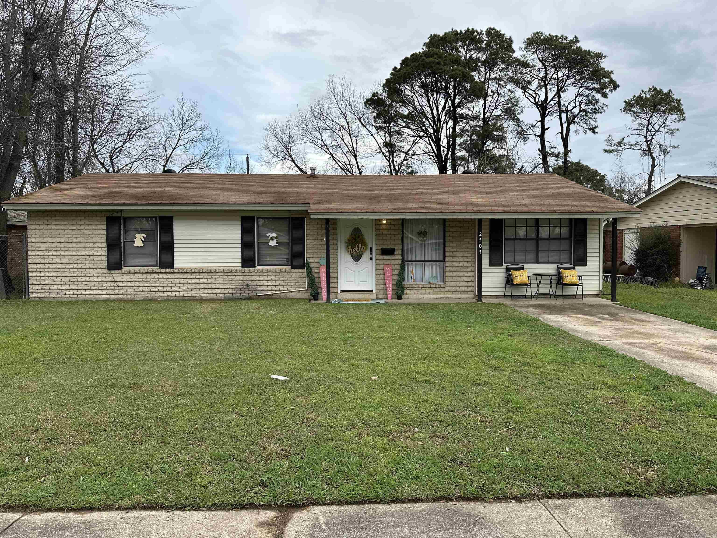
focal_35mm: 24
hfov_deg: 71.6
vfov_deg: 56.8
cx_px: 358
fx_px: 497
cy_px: 269
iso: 80
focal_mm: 6.86
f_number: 1.78
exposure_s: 1/1664
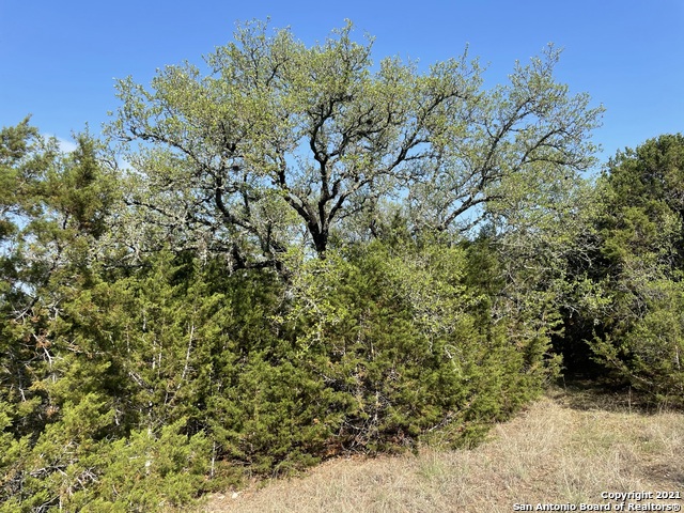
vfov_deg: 53.1
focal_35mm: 26
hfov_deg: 67.3
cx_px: 342
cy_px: 256
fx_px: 514
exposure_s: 1/1642
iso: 32
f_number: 1.6
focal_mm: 4.2
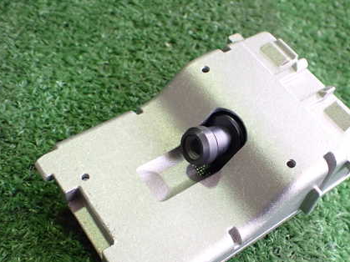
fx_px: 435
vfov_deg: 33.4
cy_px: 168
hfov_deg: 43.4
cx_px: 226
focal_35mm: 43
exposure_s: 1/125
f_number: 2.3
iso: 640
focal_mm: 5.4
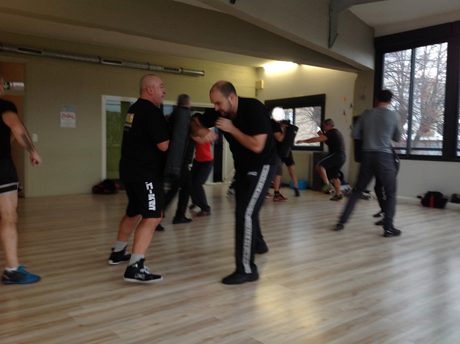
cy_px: 172
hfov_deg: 52.7
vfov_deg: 40.6
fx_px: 464
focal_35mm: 35
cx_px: 230
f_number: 2.4
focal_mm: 4.28
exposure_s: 1/30
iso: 50
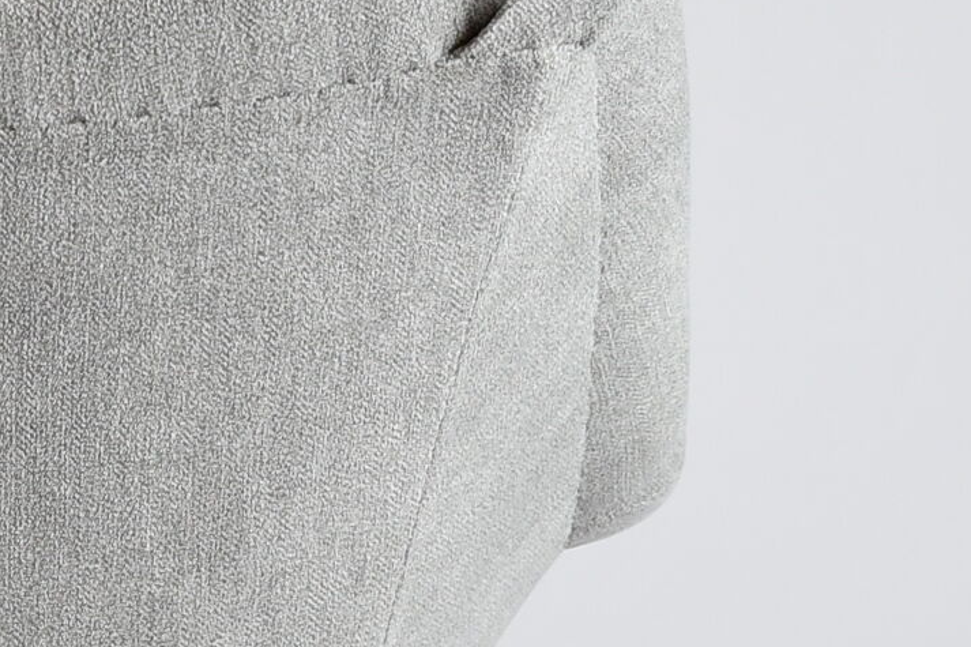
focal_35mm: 170
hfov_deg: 11.7
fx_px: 4587
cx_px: -383
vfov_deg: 7.9
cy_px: 898
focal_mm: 27
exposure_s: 1/125
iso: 640
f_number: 5.6
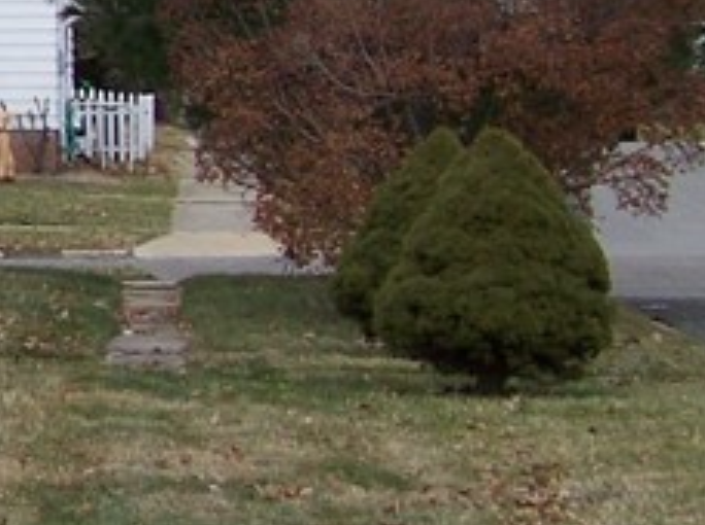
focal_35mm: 171
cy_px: -329
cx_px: -748
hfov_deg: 10.5
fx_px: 3475
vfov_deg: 8.4
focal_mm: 6.3
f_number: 2.8
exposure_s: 1/160
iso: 64
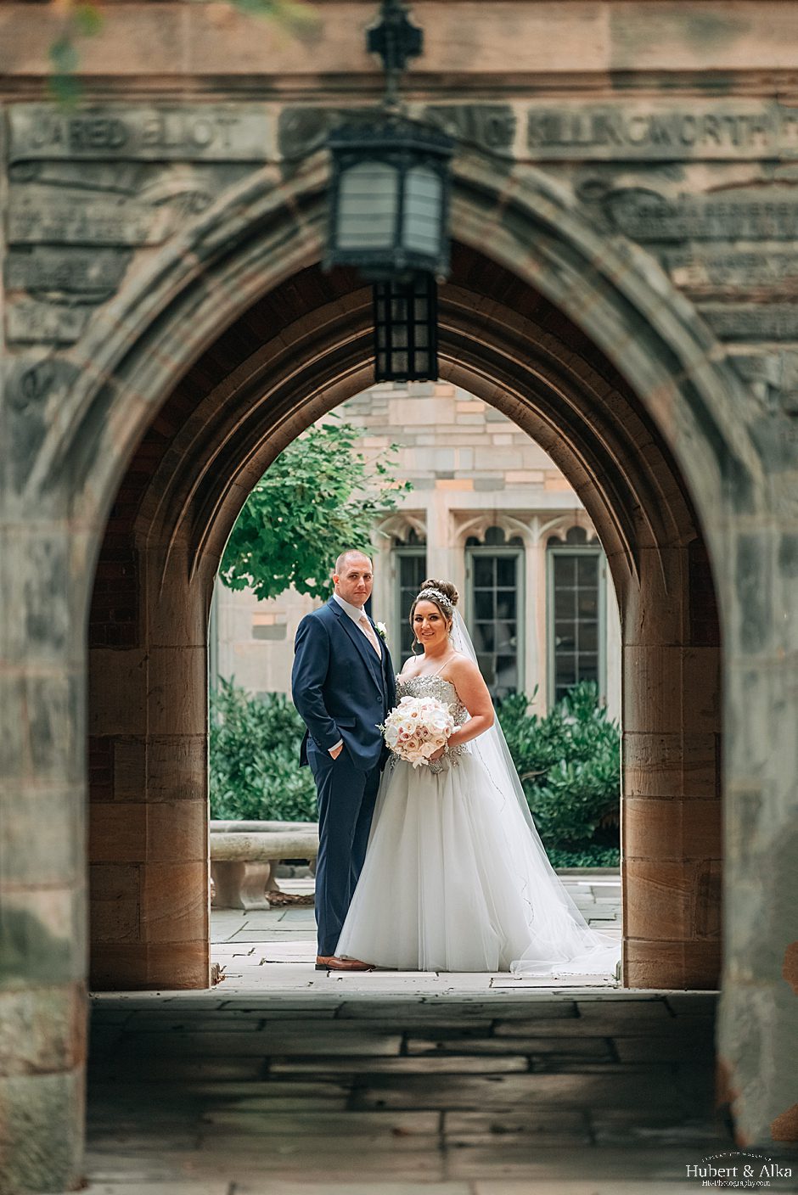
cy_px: 598
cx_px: 399
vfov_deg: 10.3
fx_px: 6643
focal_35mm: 200
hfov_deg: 6.9
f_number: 2.8
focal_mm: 200
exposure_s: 1/800
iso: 800
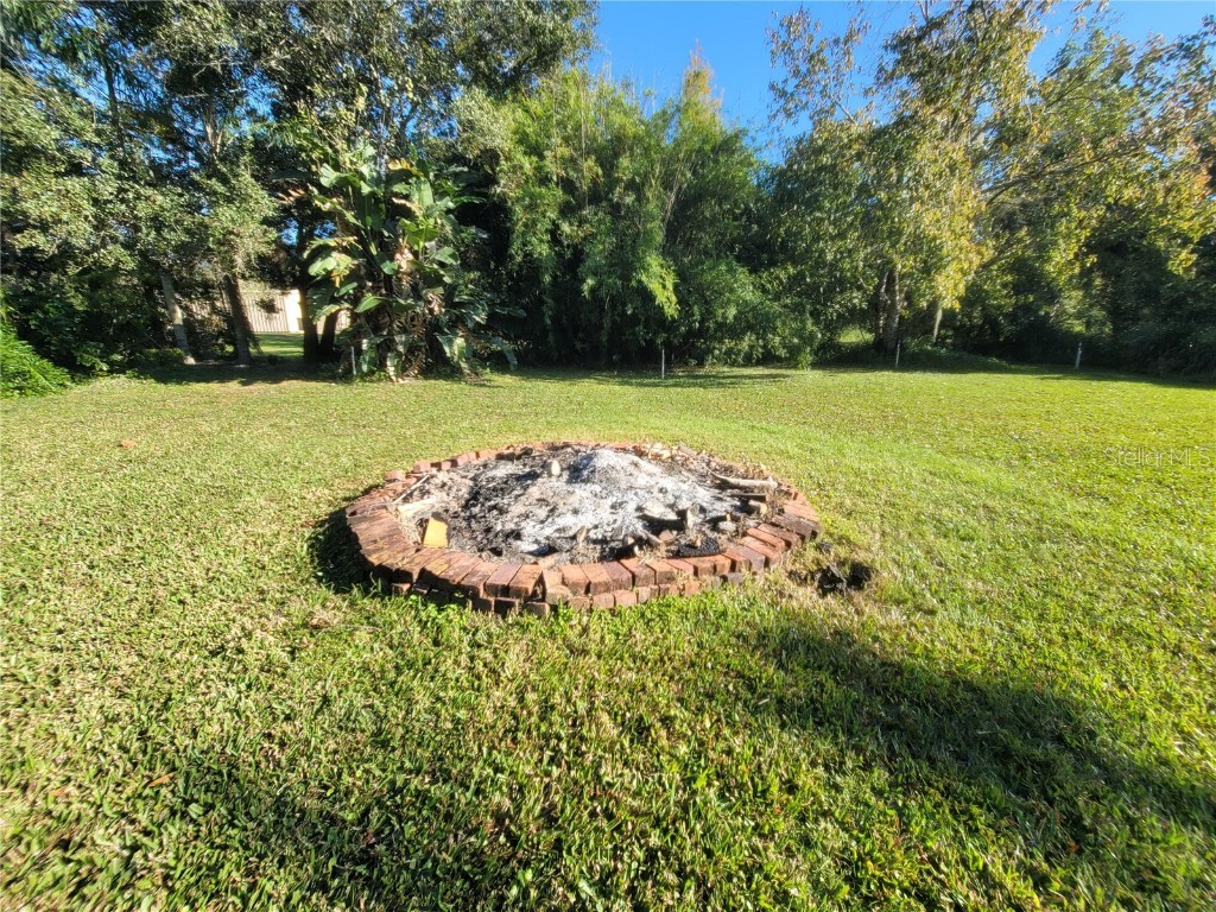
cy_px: 456
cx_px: 608
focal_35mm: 13
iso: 64
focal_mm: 2.2
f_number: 2.2
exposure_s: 1/641
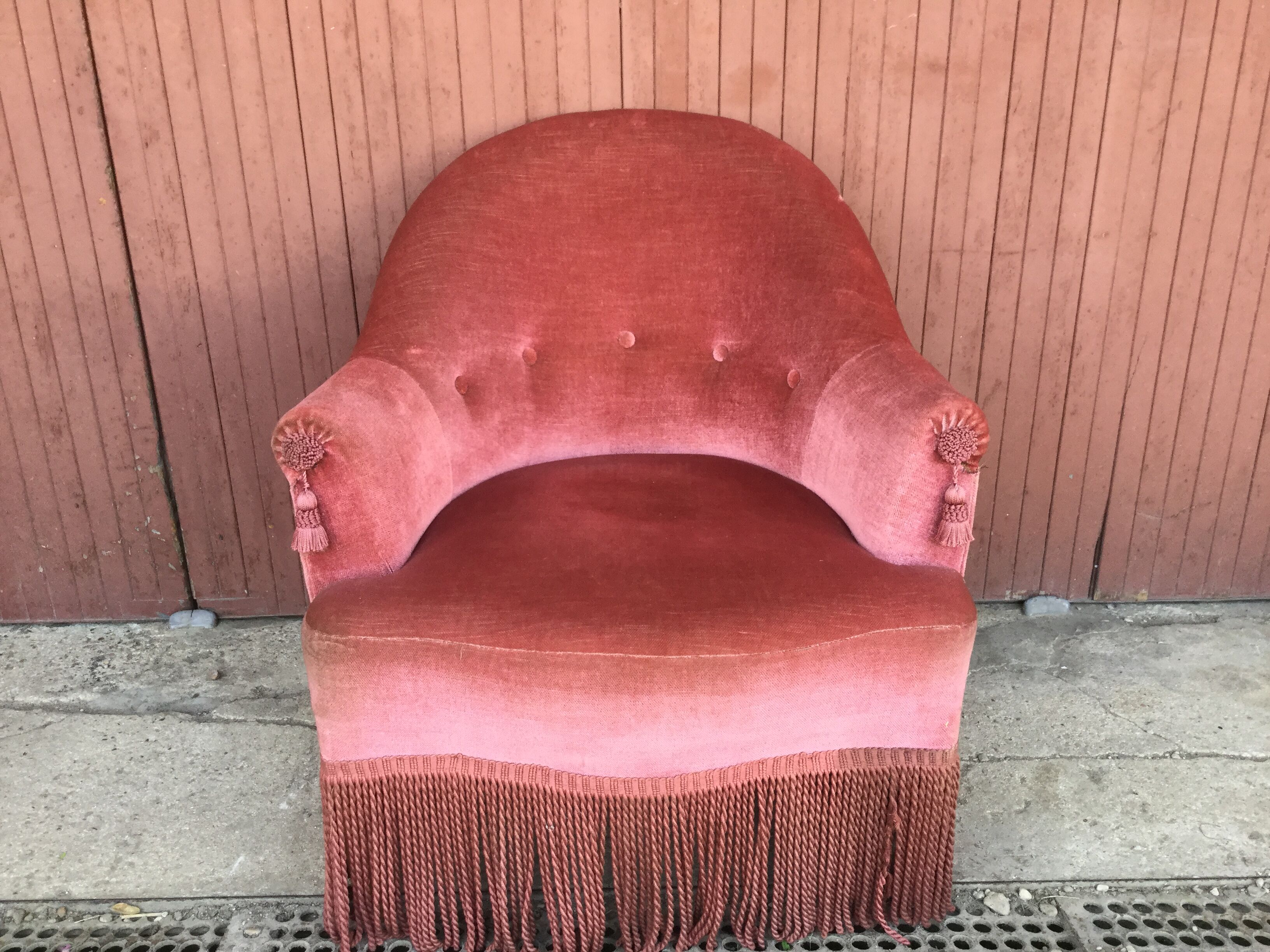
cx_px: 635
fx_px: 1137
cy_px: 476
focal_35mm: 31
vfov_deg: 45.4
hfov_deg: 58.4
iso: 25
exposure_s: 1/33
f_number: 2.4
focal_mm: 3.3
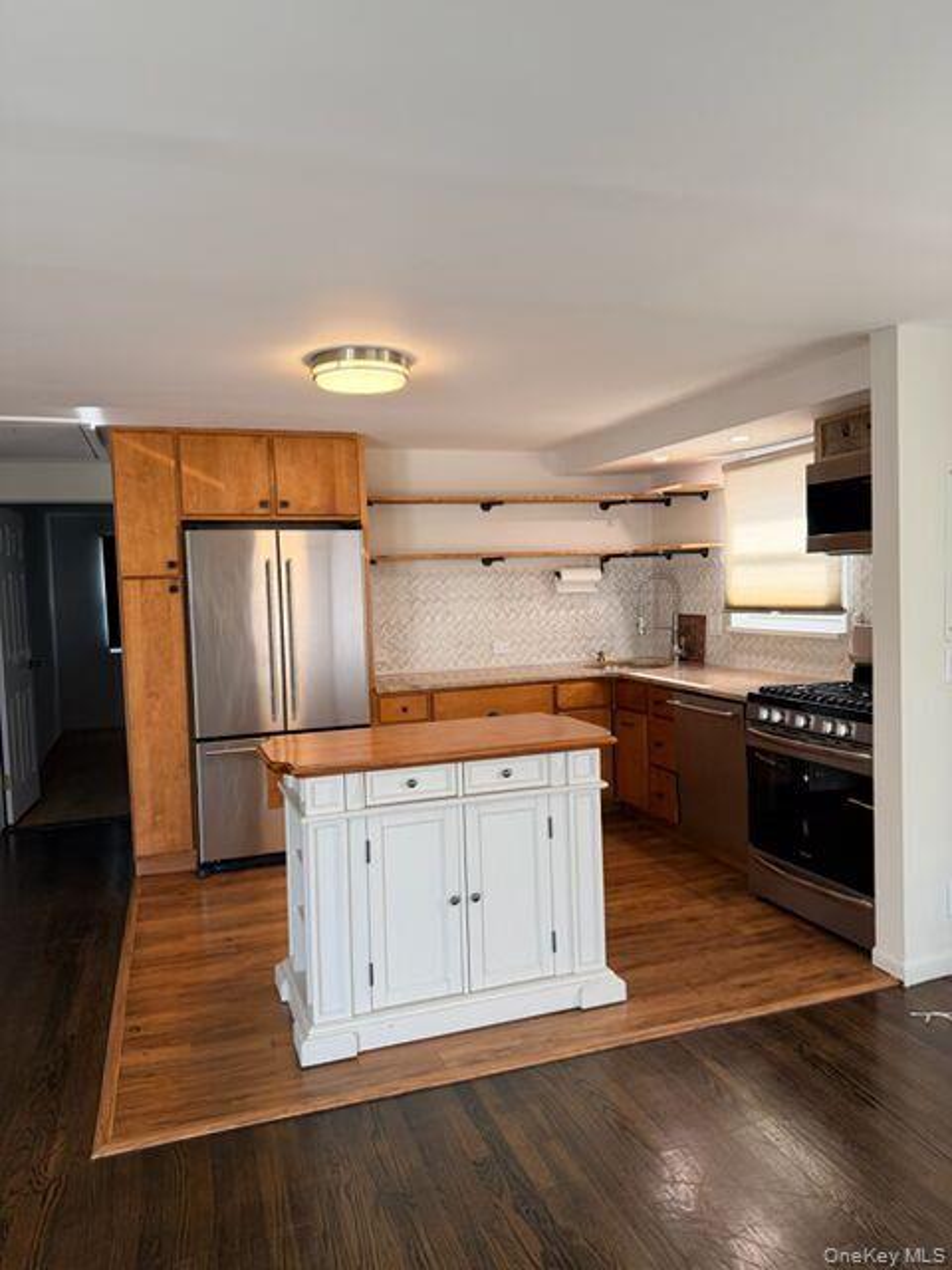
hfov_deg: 56.8
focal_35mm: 24
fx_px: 880
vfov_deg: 71.6
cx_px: 476
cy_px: 635
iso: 125
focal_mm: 6.76
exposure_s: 1/132
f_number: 1.78
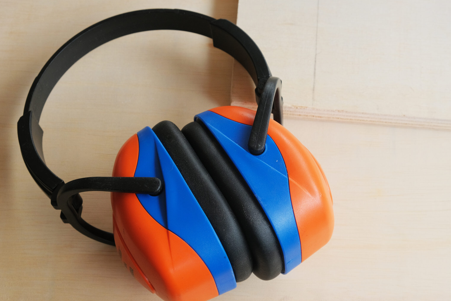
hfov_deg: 33.3
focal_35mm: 60
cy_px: 180
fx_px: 752
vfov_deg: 22.6
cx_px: 273
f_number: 9
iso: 320
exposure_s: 1/50
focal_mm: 32.9
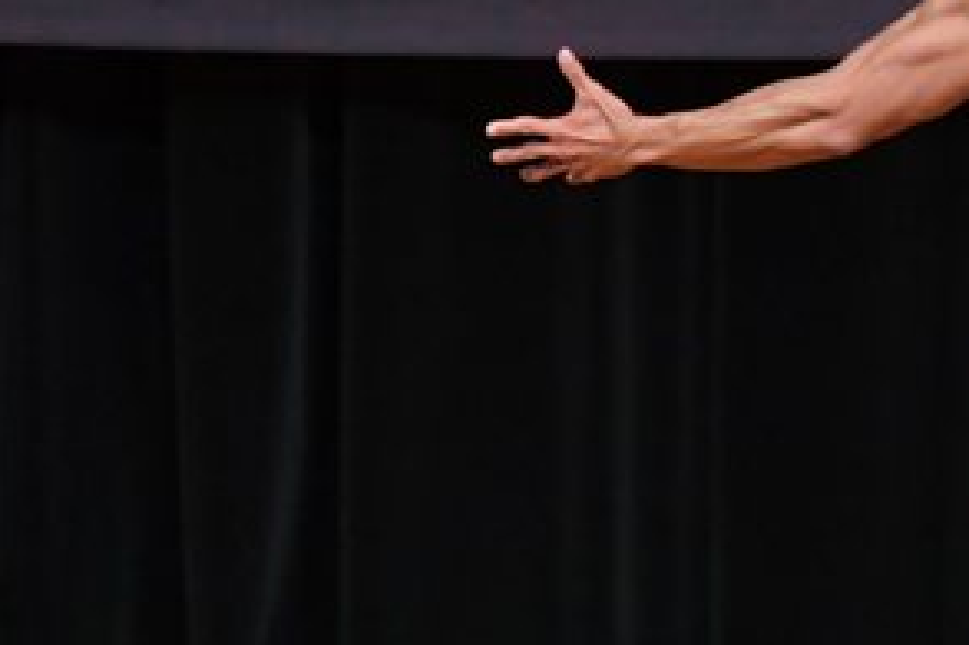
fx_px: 20256
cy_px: 344
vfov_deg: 1.8
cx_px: 1033
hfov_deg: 2.7
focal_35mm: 753
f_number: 5.6
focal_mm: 190
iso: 4000
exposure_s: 1/400
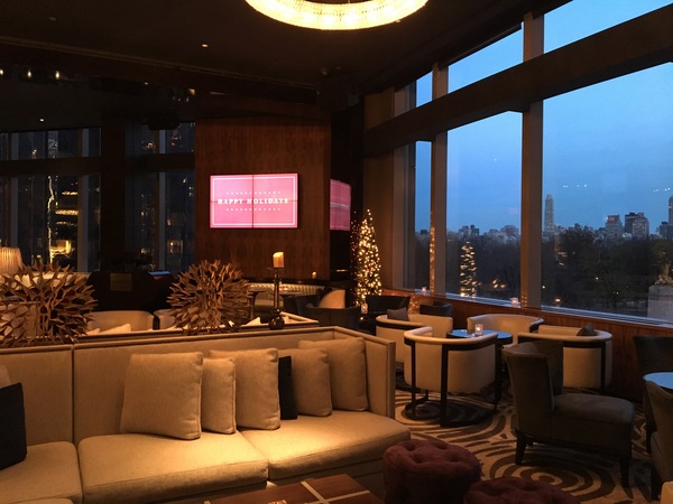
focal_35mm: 29
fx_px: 564
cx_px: 336
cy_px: 252
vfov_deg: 48.2
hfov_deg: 61.7
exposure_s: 1/15
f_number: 2.2
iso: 200
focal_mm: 4.15
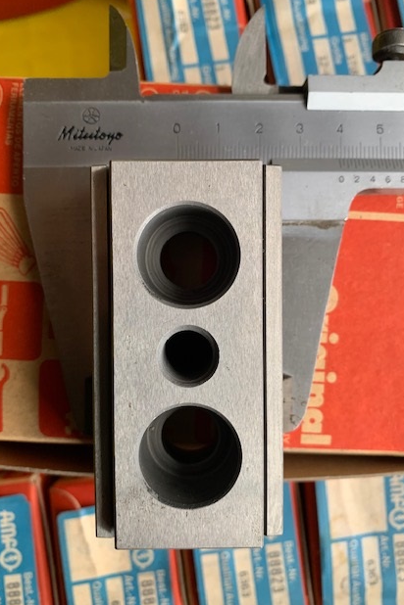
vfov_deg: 65.5
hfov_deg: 46.4
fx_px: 471
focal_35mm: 28
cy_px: 301
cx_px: 207
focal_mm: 4.25
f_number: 1.8
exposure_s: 1/66
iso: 100
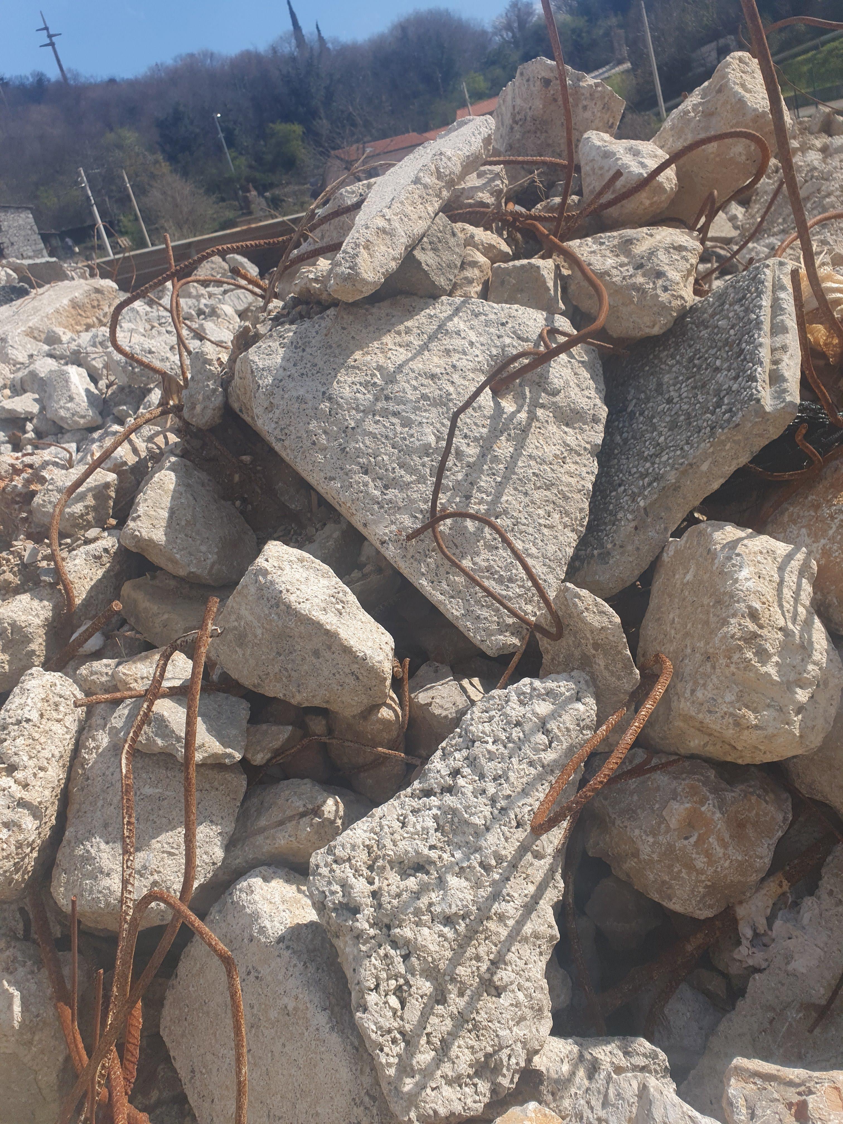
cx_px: 422
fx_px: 844
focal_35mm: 26
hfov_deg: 53.1
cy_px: 562
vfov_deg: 67.3
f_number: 2.4
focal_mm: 4.32
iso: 50
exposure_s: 1/1927
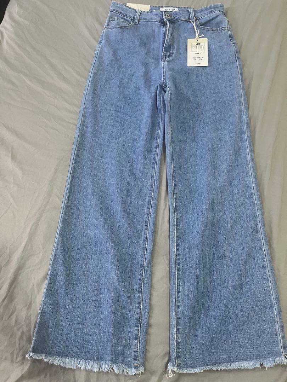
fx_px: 287
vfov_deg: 67.3
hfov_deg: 53.1
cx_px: 144
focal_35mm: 26
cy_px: 191
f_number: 1.6
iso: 400
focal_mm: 5.1
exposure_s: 1/60
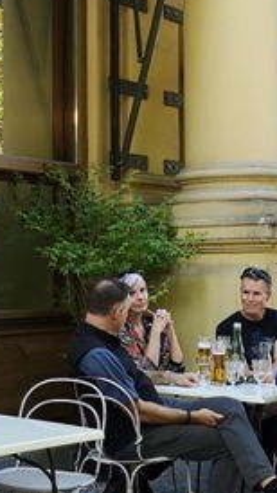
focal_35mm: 86
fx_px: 1124
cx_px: 32
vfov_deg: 24.7
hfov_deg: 13.9
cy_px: 254
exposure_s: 1/50
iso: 50
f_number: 1.8
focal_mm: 3.95
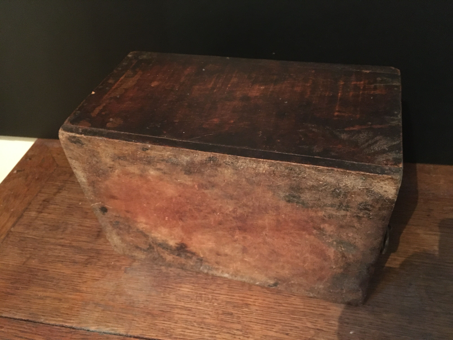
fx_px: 380
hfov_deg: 61.7
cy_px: 170
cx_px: 226
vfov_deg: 48.2
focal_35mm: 29
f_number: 2.2
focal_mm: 4.15
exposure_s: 1/17
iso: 640
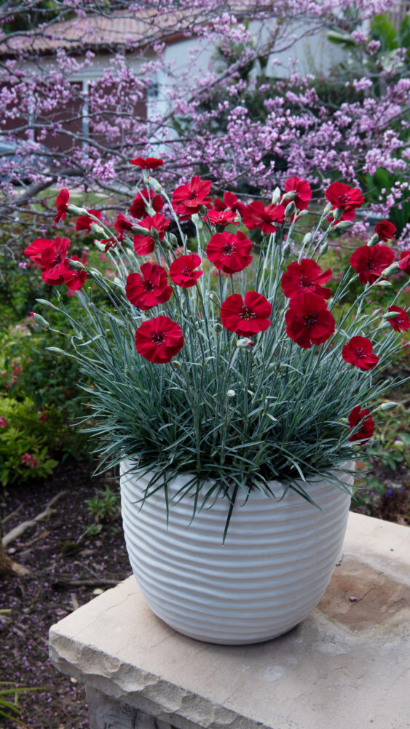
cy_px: 364
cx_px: 237
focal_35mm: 45
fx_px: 870
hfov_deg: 26.5
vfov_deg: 45.5
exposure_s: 1/30
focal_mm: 42
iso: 100
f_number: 9.5
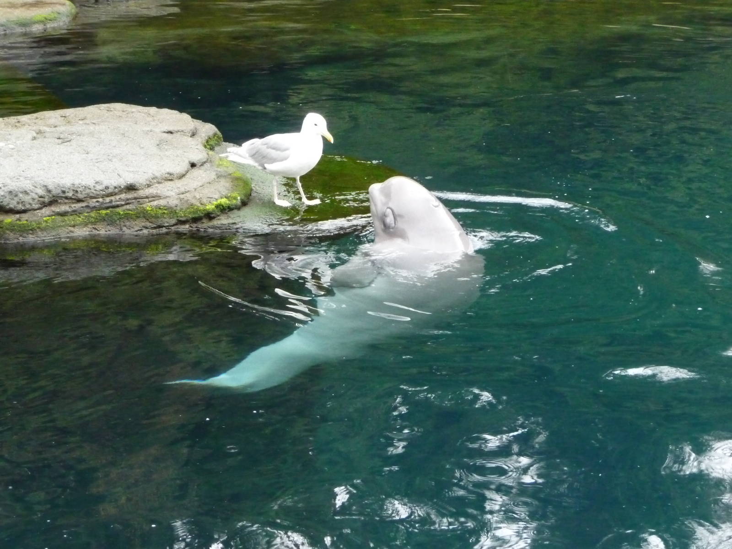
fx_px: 1776
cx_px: 366
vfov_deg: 17.6
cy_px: 274
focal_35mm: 84
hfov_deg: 23.3
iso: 800
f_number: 4.7
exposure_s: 1/100
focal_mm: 14.2
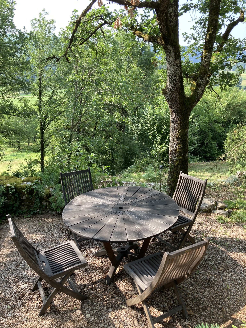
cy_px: 164
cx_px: 123
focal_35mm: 28
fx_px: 265
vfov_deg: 63.4
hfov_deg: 49.7
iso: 20
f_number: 1.8
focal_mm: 3.99
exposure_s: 1/186
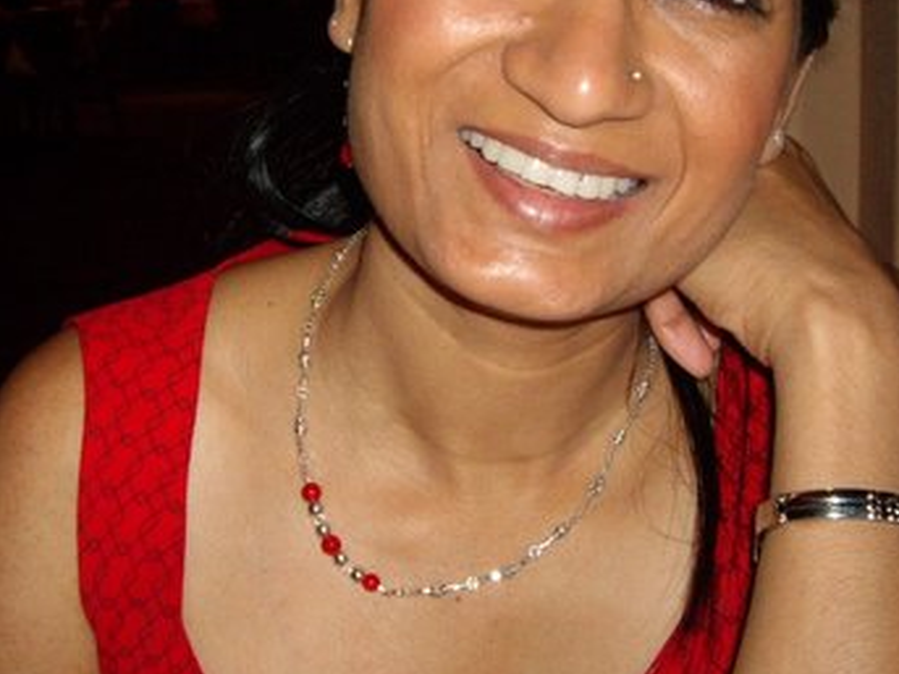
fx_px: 1843
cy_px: 220
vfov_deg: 20.6
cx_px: 330
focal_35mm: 71
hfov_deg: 27.3
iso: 200
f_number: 2.7
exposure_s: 1/40
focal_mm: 6.2
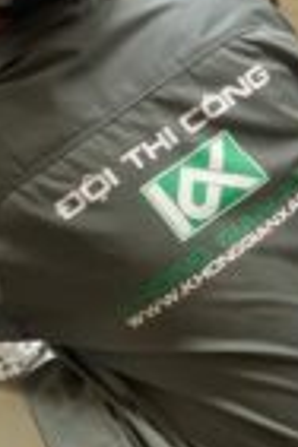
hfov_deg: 10.2
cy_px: 162
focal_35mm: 134
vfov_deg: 15.3
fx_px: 1664
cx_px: 35
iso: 64
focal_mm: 6
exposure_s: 1/122
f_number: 2.4
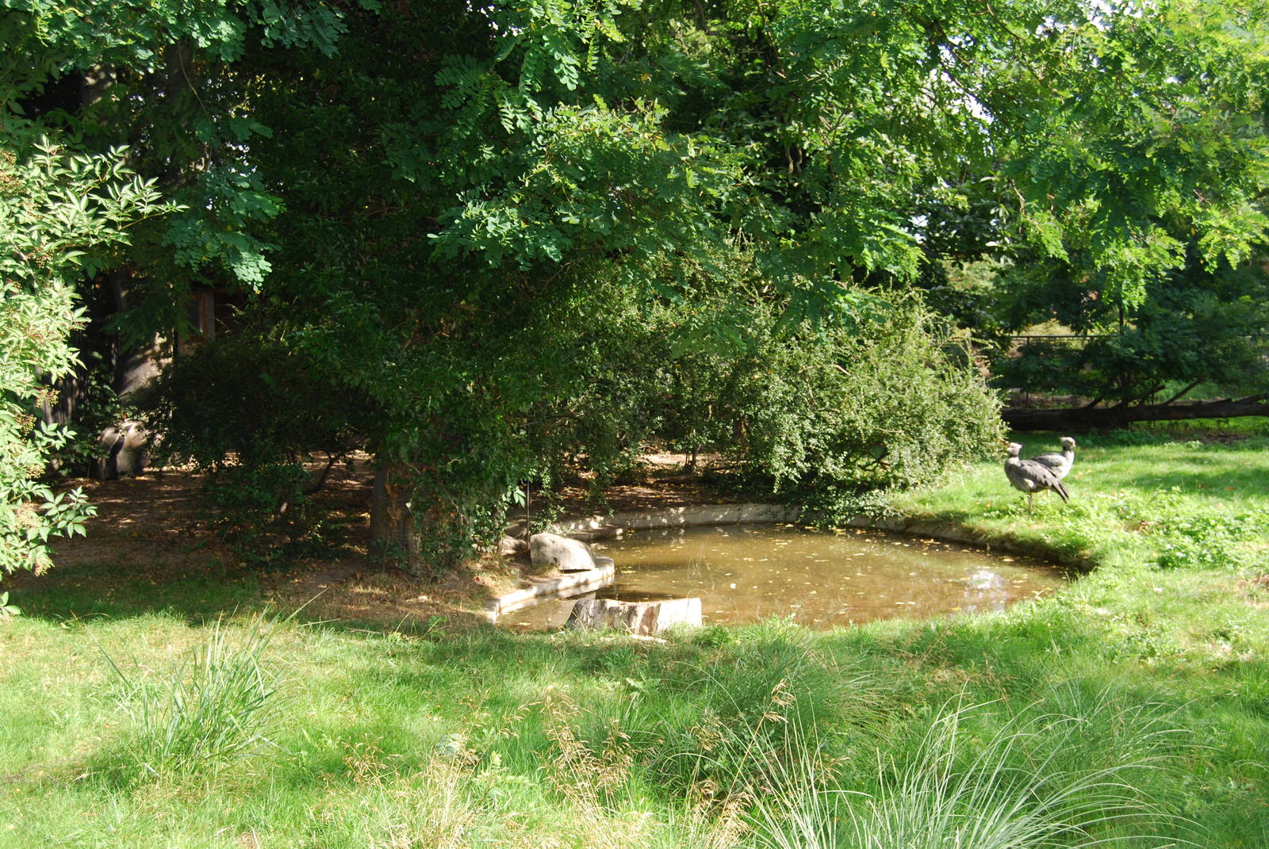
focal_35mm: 39
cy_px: 424
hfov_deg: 49.5
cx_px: 634
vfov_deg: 34.3
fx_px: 1376
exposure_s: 1/125
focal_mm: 26
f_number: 5.6
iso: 180
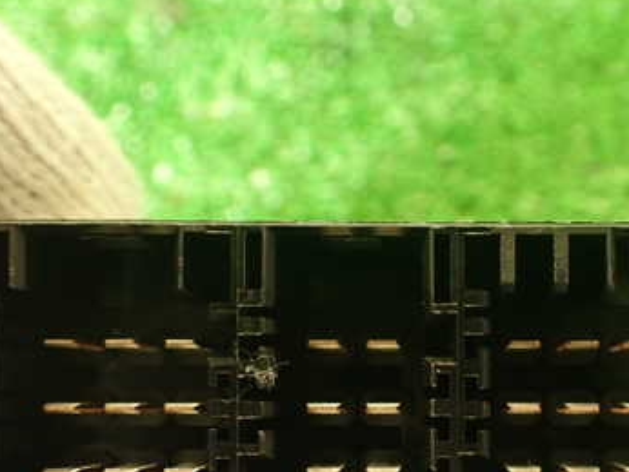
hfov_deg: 36.2
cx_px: 447
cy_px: 359
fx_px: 946
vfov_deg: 27.6
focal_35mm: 52
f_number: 2.3
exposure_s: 1/30
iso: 500
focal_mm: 5.4
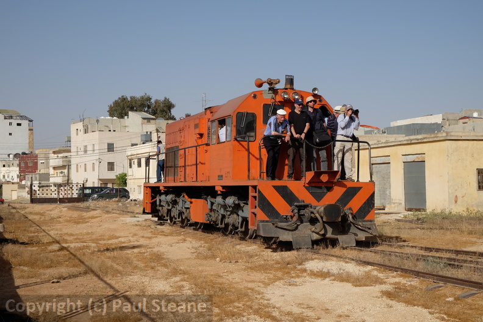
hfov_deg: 38.9
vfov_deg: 26.5
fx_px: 684
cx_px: 242
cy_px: 161
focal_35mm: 51
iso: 200
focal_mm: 34.3
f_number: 10
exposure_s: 1/400
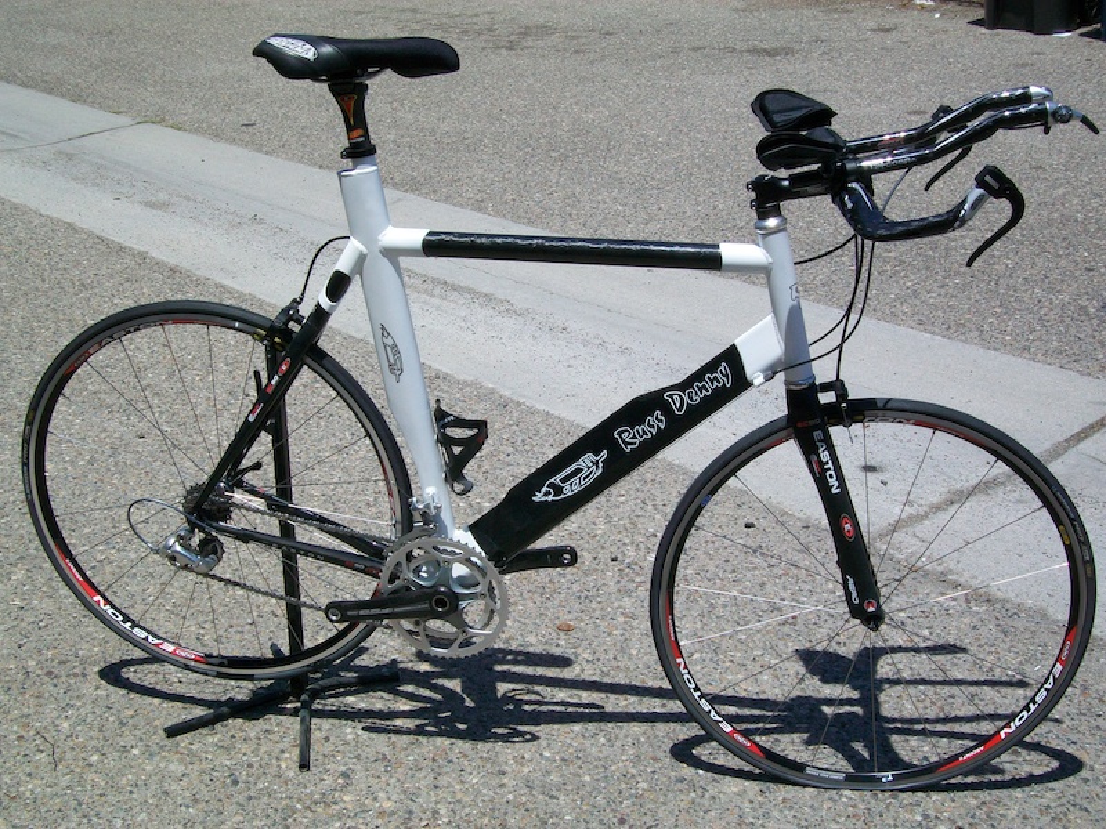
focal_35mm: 50
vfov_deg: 29.1
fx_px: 1598
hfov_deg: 38.2
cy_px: 414
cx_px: 553
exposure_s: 1/320
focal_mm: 8.8
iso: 64
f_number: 7
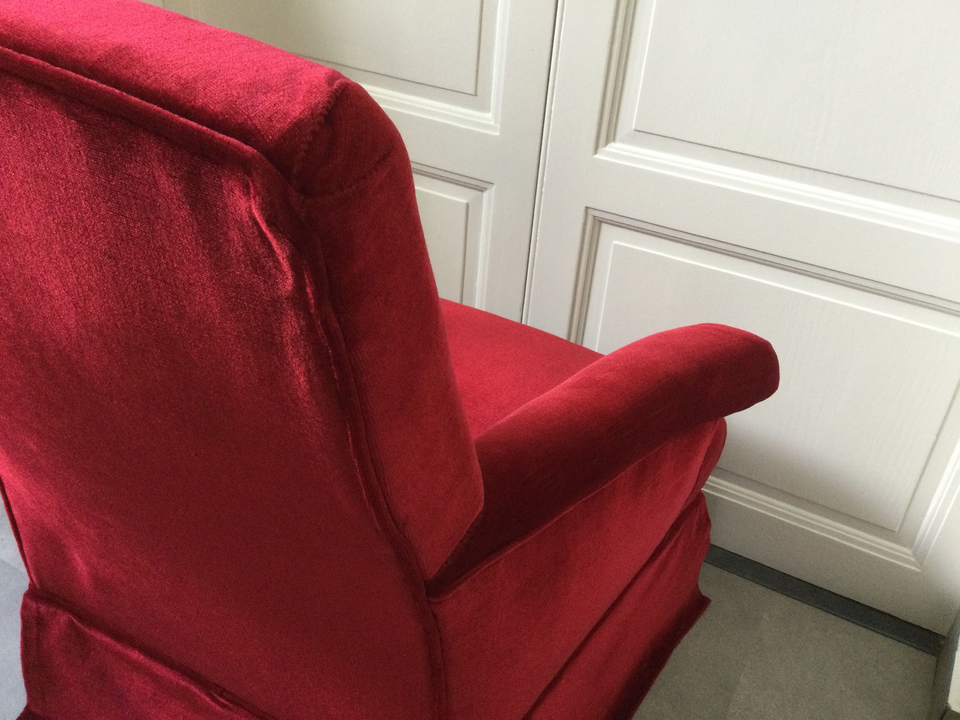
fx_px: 860
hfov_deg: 58.4
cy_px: 360
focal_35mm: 31
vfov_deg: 45.4
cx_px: 480
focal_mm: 3.3
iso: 160
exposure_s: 1/33
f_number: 2.4
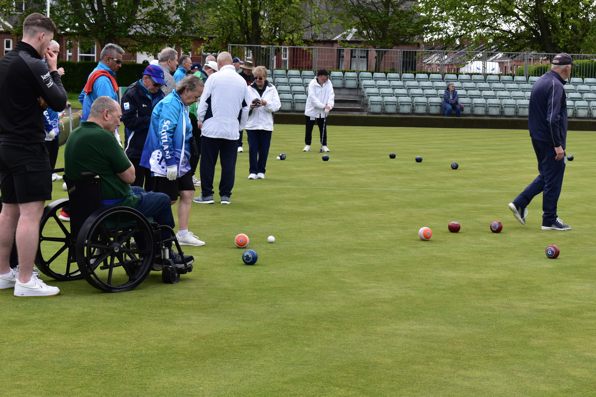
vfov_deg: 17.5
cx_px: 298
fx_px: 1291
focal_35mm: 78
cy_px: 198
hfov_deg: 26.0
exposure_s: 1/250
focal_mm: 52
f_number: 10
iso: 400
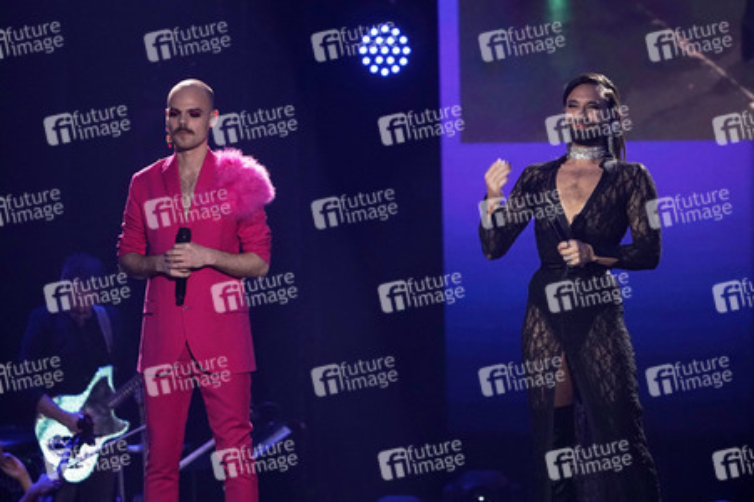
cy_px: 251
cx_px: 377
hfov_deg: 6.5
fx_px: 6592
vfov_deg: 4.4
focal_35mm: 315
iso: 4000
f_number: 6.3
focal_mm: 315
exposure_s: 1/160
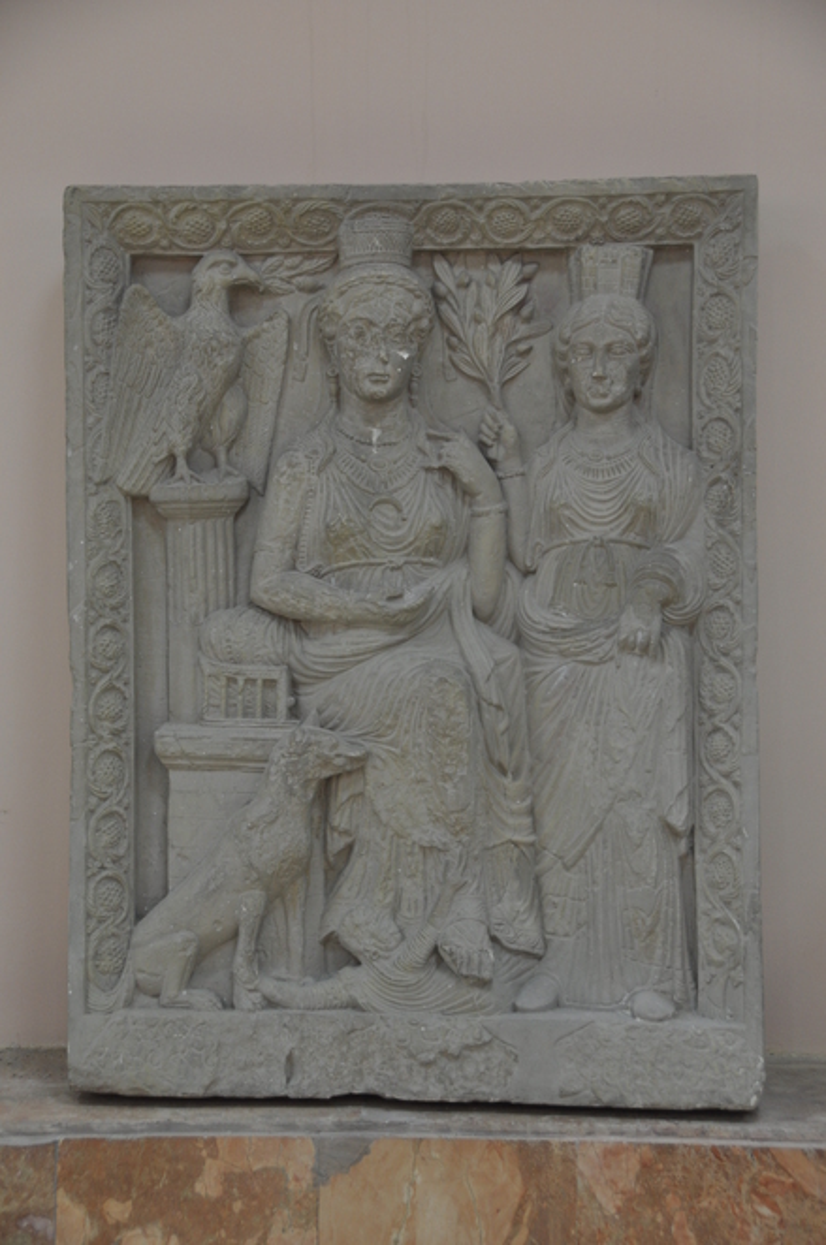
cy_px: 622
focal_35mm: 78
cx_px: 413
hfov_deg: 17.4
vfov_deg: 26.0
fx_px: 2694
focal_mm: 52
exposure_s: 1/25
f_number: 4.8
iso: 400
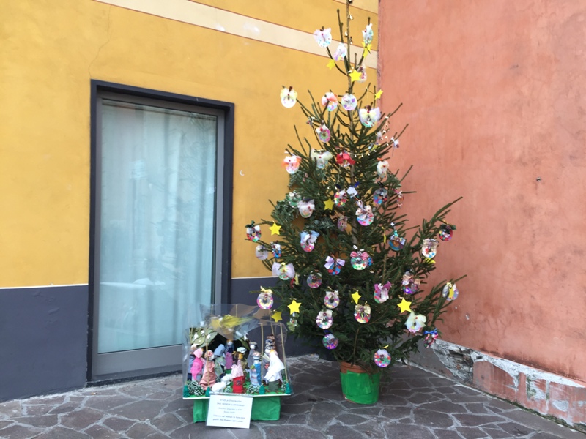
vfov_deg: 48.2
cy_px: 220
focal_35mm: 29
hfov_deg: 61.7
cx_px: 293
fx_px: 491
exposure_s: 1/100
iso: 32
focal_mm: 4.15
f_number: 2.2
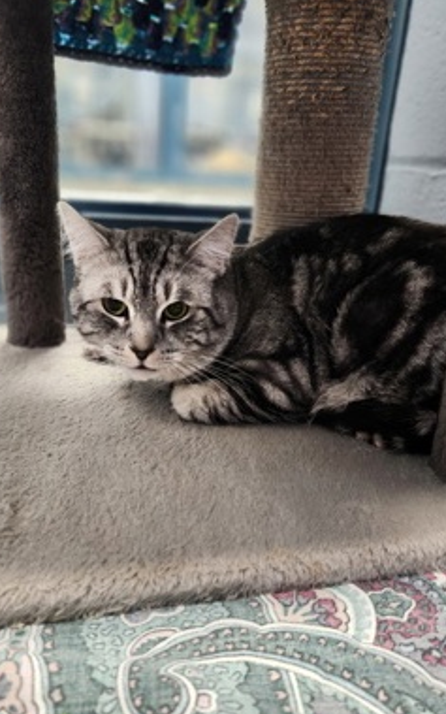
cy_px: 354
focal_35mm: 27
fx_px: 525
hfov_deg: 46.0
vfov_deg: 68.4
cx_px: 208
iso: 400
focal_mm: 5.4
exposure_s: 1/60
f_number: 1.8
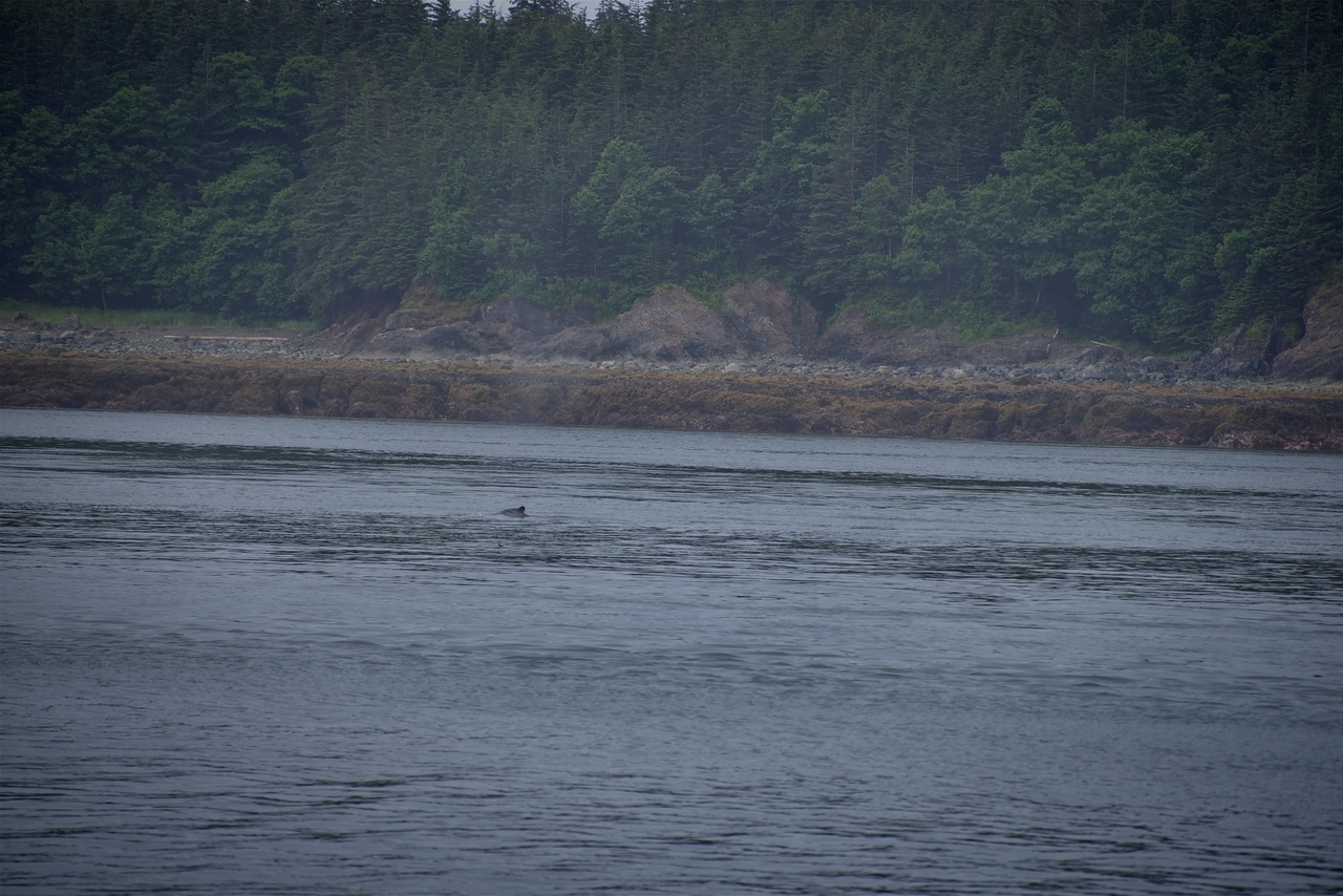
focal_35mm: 300
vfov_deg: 4.6
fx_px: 11193
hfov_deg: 6.9
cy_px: 448
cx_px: 672
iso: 140
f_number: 5.6
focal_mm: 300
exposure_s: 1/640
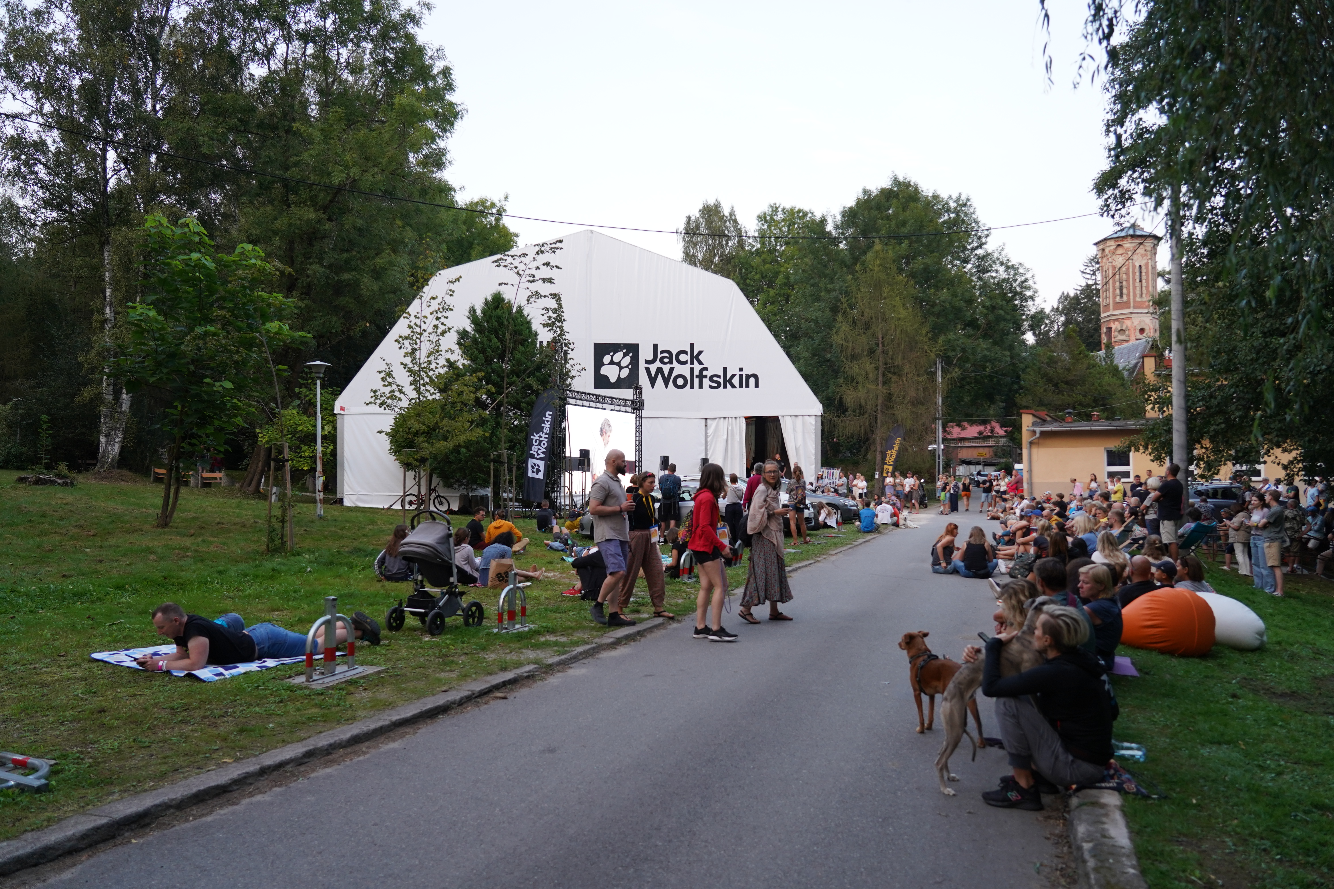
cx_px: 667
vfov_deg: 51.3
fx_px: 926
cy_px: 444
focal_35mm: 25
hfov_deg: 71.5
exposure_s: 1/160
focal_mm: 25
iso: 800
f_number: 4
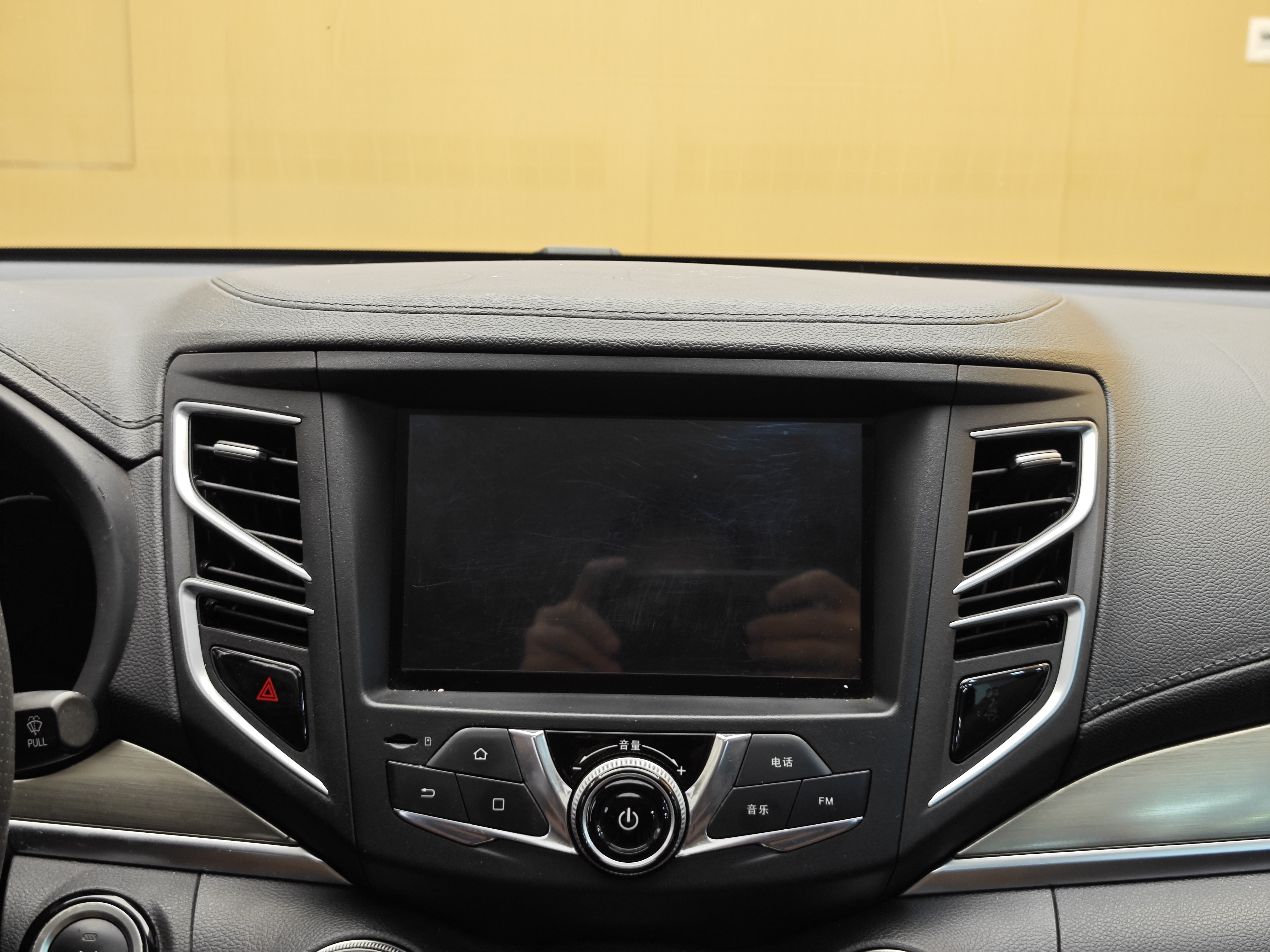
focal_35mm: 46
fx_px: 1688
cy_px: 476
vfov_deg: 31.5
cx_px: 635
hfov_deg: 41.2
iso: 160
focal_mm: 8.7
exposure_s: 1/30
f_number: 1.9
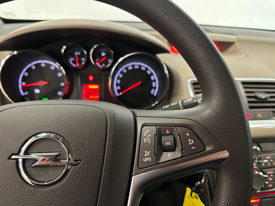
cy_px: 103
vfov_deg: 56.8
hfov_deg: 71.6
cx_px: 138
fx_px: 191
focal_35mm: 24
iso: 1000
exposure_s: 1/40
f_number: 1.8
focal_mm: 6.86
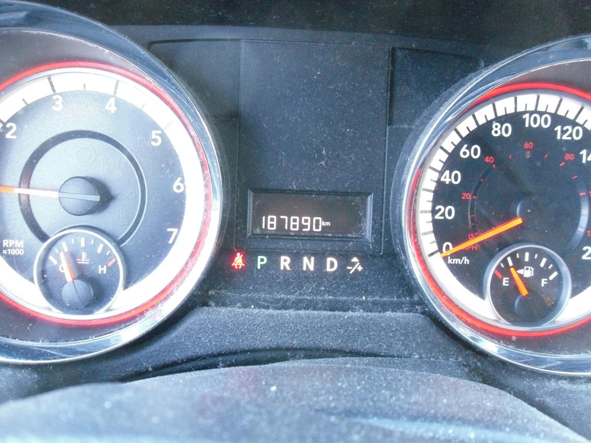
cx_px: 296
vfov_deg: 40.7
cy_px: 222
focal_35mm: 35
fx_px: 598
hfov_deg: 52.6
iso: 800
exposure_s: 1/22
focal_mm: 6.3
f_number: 3.5
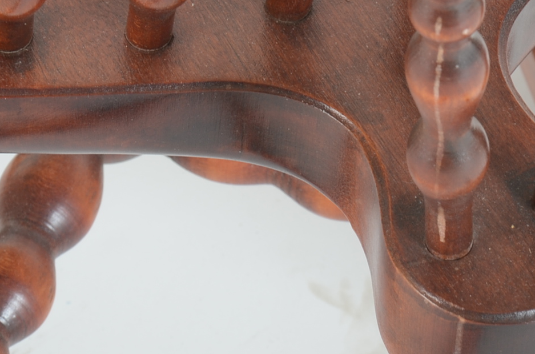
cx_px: 305
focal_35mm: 414
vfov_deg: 3.3
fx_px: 6143
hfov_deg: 5.0
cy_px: 7
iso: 125
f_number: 13
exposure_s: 1/100
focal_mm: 105
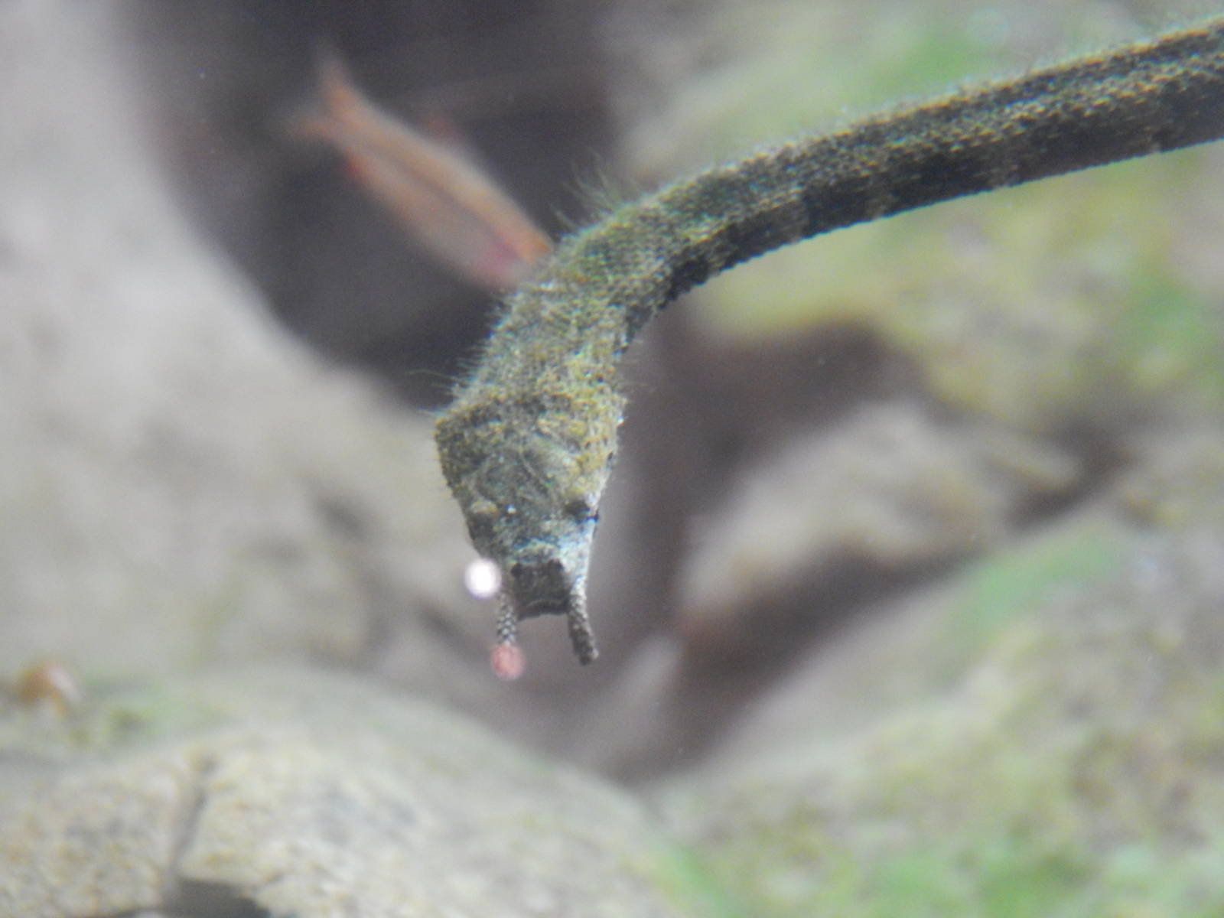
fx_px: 4667
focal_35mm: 132
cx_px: 612
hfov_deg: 14.9
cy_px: 459
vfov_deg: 11.2
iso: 800
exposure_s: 1/4
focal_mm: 23.4
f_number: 4.8
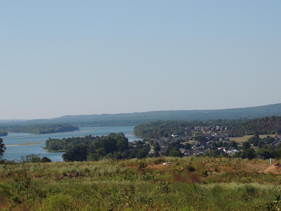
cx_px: 140
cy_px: 106
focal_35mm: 120
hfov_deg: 16.4
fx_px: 974
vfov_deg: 12.3
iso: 100
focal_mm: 21.4
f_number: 4.2
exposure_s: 1/800
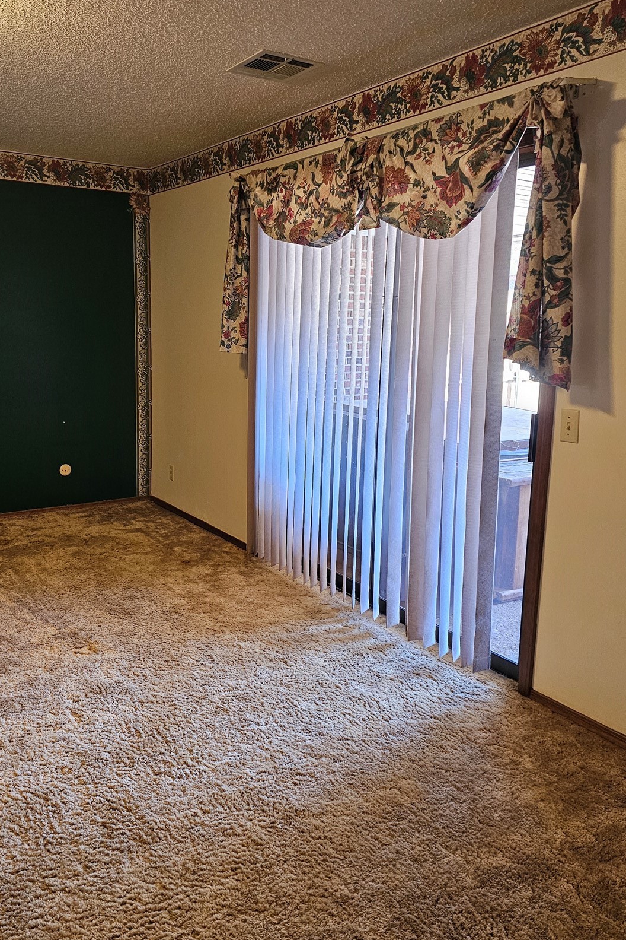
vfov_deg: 63.6
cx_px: 228
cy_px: 449
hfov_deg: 44.5
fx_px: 756
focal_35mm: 29
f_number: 1.7
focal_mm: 6.3
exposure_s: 1/120
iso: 800
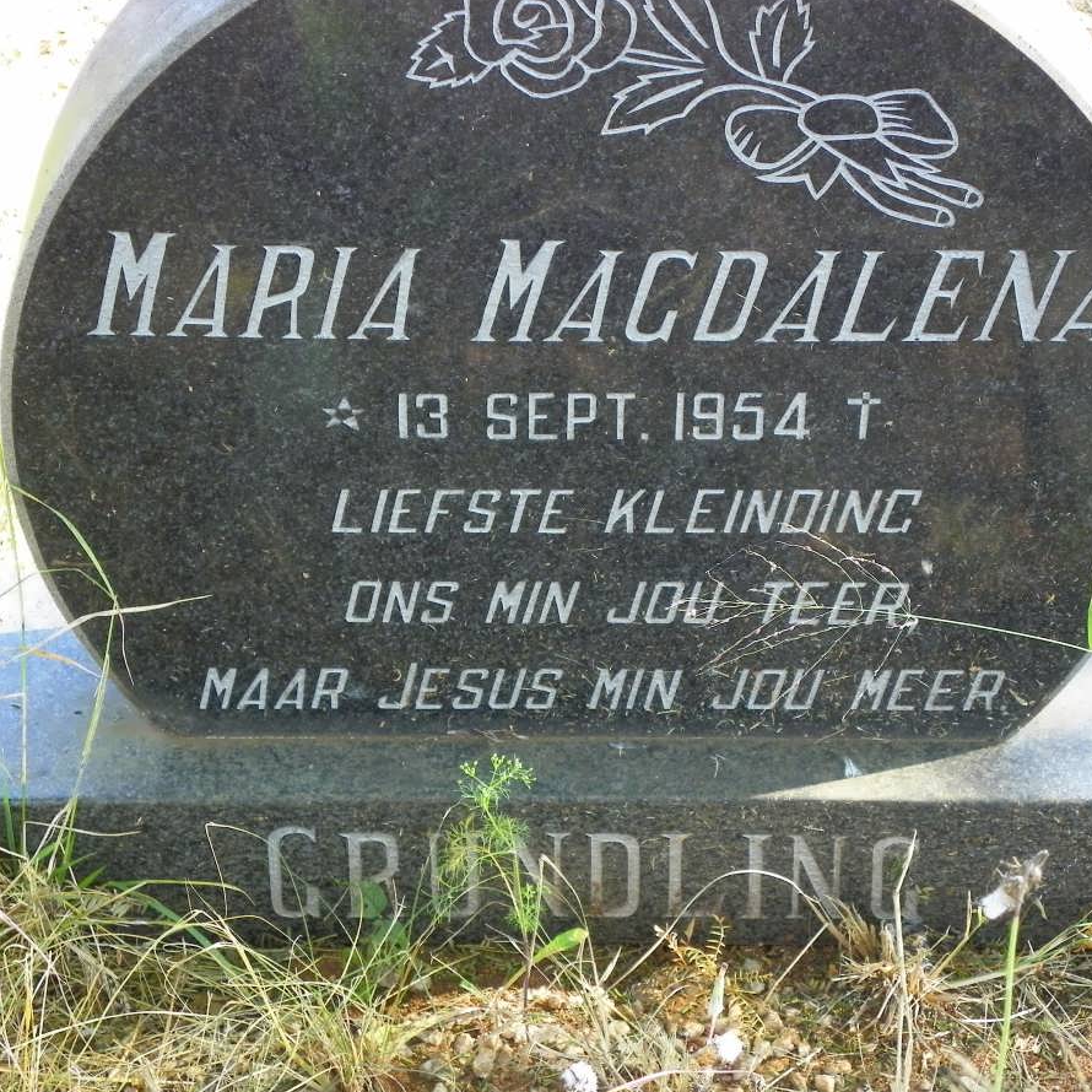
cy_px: 545
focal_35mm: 93
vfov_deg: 18.7
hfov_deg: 18.7
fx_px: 3319
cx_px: 558
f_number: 4
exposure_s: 1/60
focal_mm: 13.8
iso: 100
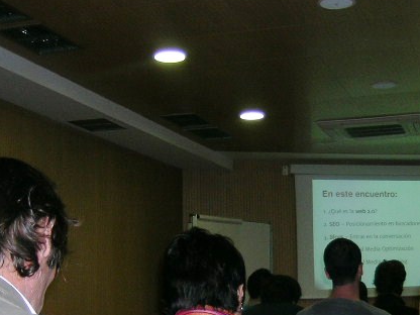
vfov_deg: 21.3
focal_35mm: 69
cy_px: 185
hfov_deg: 28.1
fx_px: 837
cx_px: 256
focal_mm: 5.8
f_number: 2.8
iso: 50
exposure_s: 1/60.1
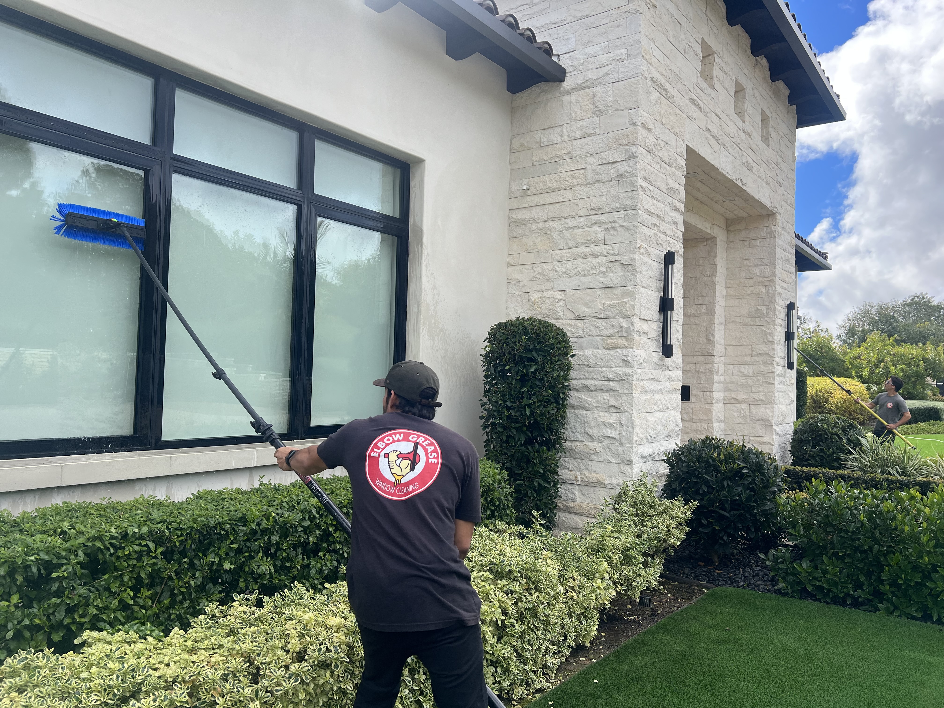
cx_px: 472
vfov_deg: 53.1
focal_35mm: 26
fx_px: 709
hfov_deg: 67.3
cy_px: 354
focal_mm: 5.7
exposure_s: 1/1972
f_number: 1.5
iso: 50
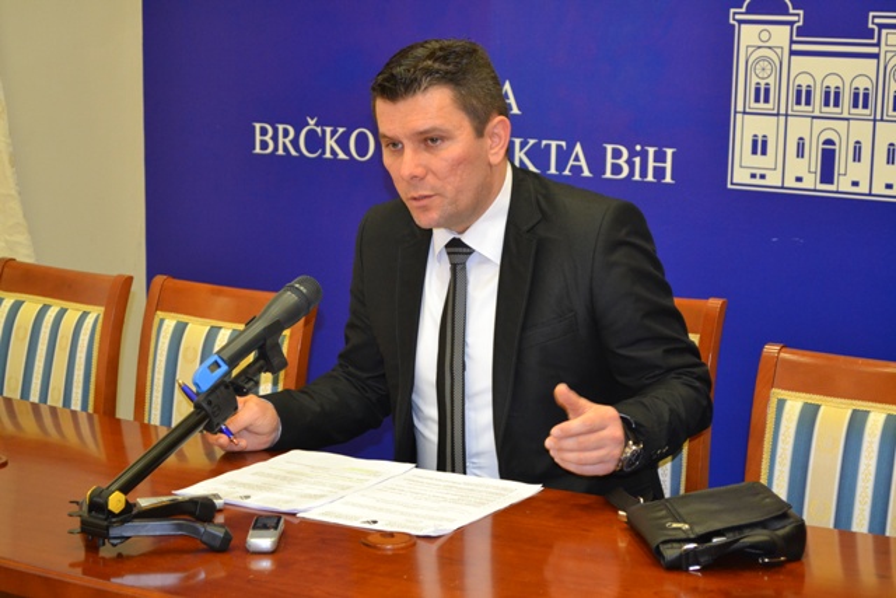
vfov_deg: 18.9
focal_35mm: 72
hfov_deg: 28.1
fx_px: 1792
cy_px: 299
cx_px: 448
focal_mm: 48
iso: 1600
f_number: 5.6
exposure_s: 1/60
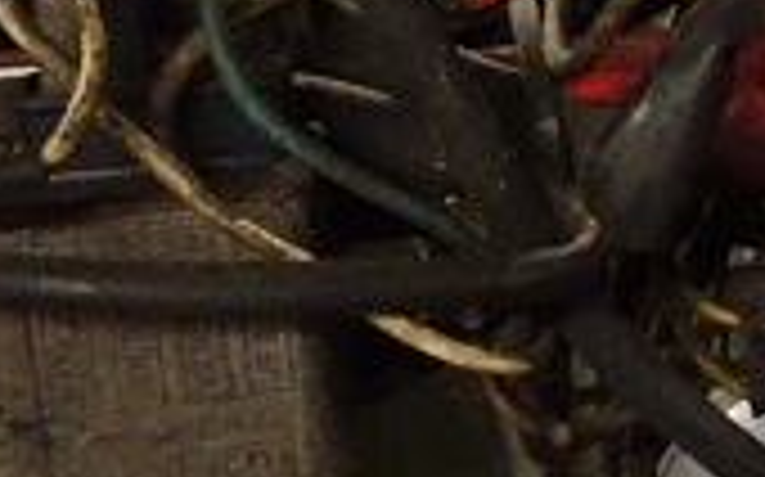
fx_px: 2292
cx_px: 1487
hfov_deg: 15.5
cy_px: -119
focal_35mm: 110
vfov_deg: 11.6
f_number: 3.5
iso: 1250
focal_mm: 4.1
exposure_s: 1/30
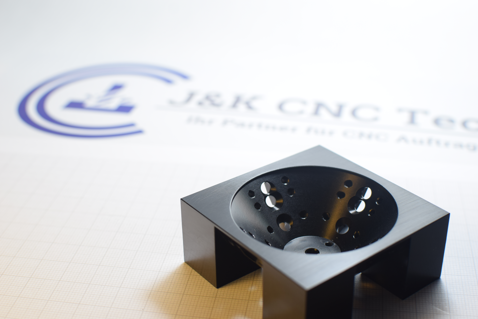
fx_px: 697
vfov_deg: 25.8
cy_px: 160
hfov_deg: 37.9
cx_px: 239
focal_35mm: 52
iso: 400
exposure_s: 1/160
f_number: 4.5
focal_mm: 35
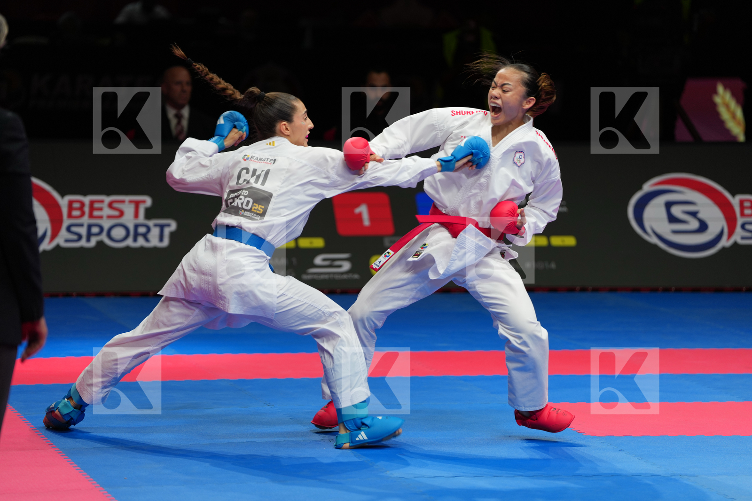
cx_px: 376
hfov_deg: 13.5
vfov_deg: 9.0
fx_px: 3174
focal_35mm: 152
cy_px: 250
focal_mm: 152
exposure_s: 1/1000
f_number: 2.8
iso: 500
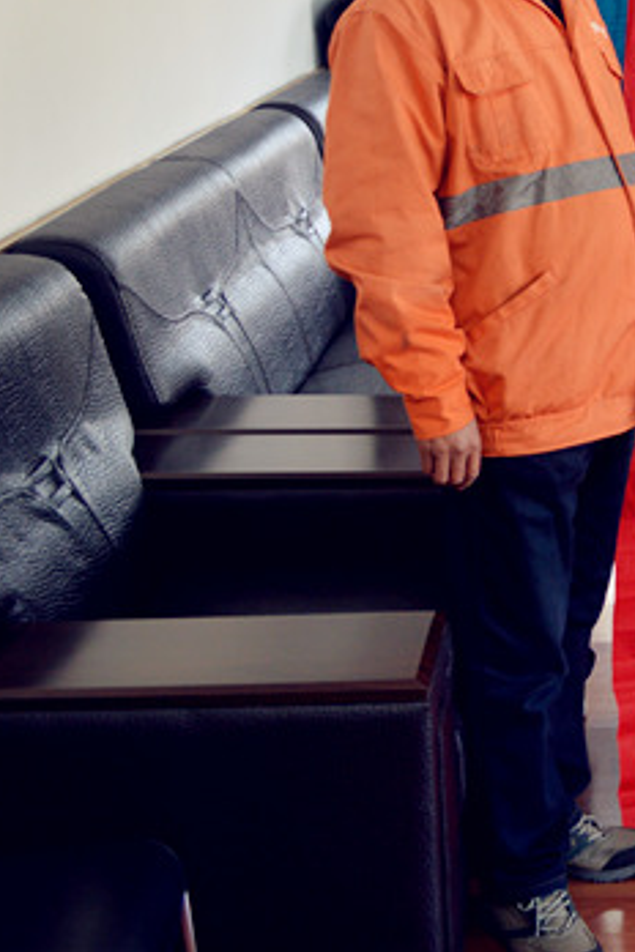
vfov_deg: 31.9
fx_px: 1640
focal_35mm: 62
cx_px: 988
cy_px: 259
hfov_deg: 18.9
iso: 200
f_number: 3.5
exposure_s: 1/30
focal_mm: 18
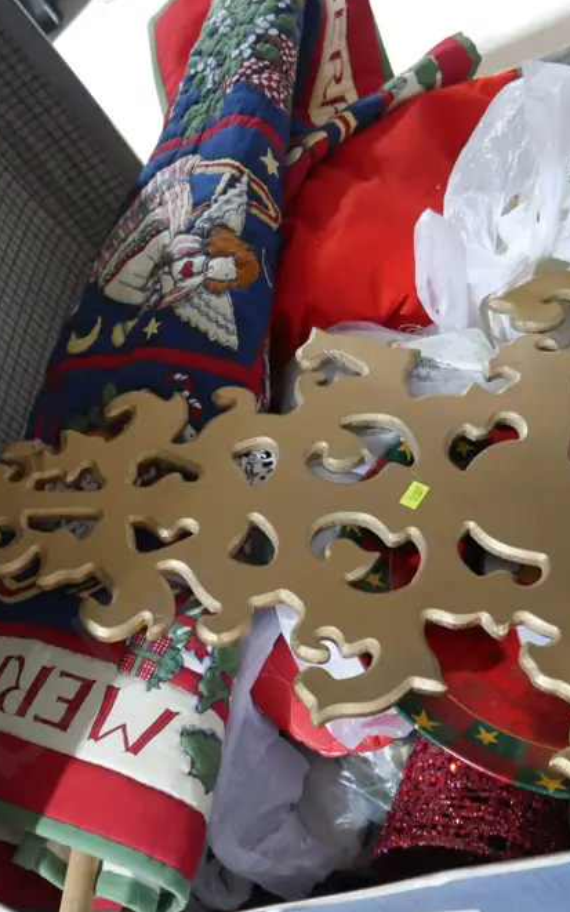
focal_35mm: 46
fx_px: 1144
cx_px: 290
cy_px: 526
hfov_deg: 28.0
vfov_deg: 43.4
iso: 2500
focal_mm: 14
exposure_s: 1/60
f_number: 3.5
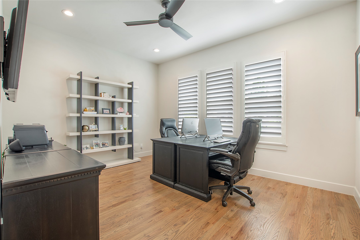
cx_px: 180
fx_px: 150
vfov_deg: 77.3
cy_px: 120
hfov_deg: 100.4
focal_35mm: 15
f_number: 7.1
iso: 100
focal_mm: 10
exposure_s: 1/15
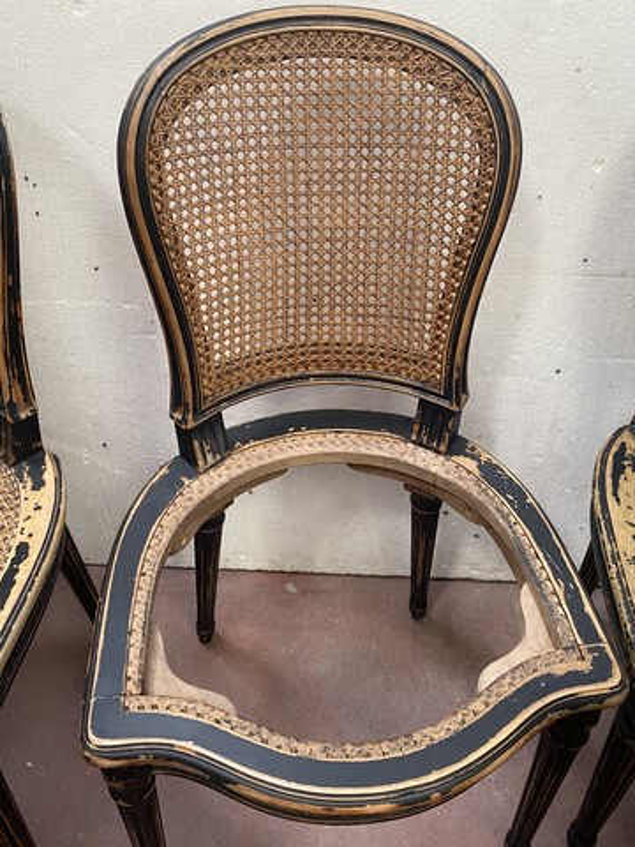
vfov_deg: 67.3
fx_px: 636
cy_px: 424
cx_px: 318
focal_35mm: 26
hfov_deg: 53.1
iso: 250
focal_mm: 4.25
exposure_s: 1/60
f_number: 1.8
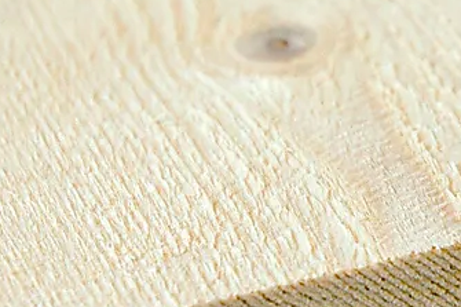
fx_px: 4544
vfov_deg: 3.9
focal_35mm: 355
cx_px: 354
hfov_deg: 5.8
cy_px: 64
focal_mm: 62
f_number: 5
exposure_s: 1/100
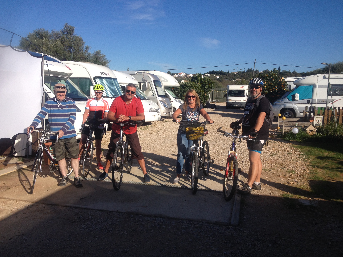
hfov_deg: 52.6
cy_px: 128
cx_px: 172
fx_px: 347
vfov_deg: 40.7
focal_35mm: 35
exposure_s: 1/2404
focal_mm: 4.28
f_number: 2.4
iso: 50
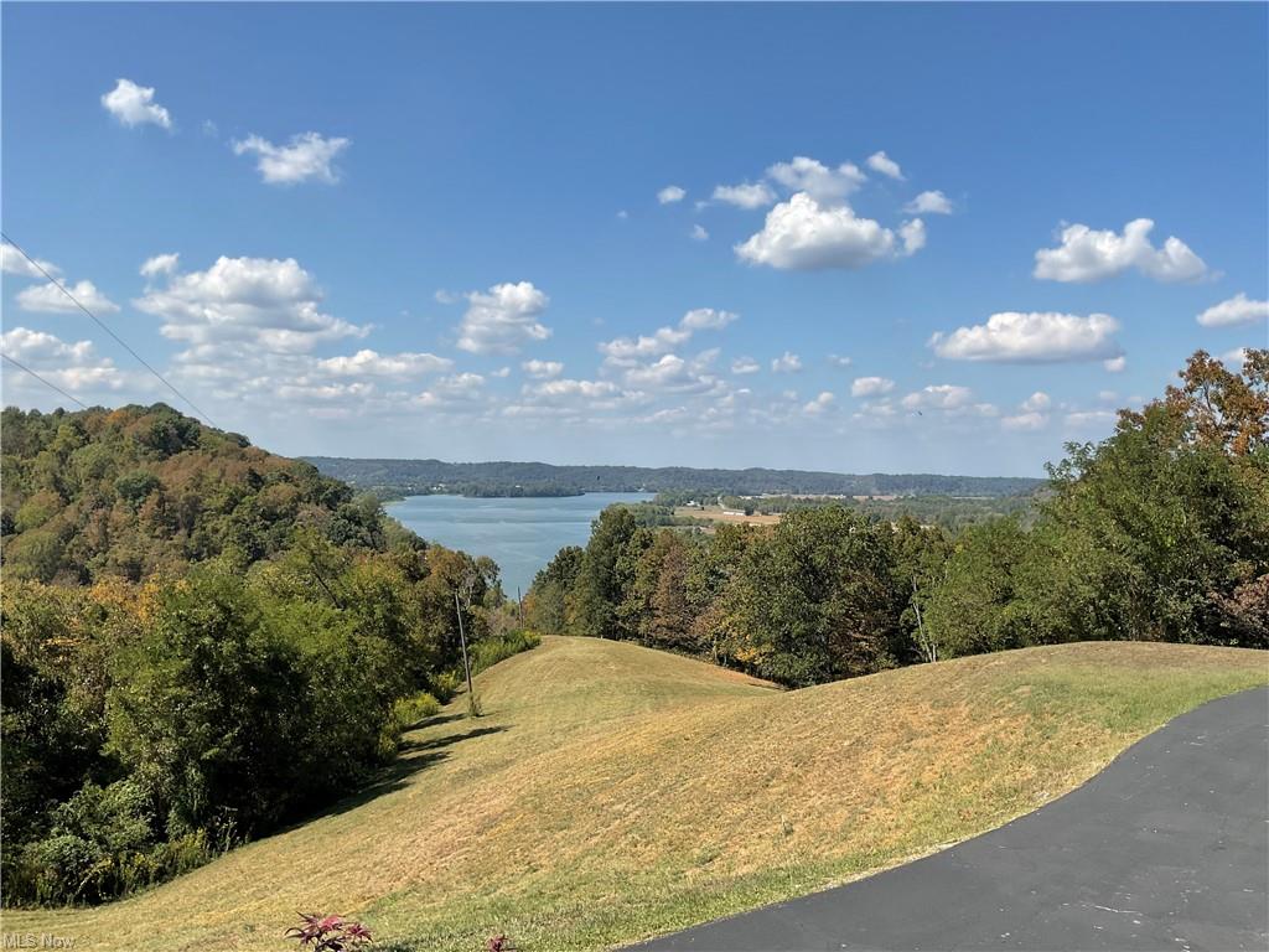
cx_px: 634
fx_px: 1063
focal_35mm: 29
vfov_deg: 48.2
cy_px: 476
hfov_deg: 61.7
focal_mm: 3
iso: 16
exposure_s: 1/2227
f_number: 1.8
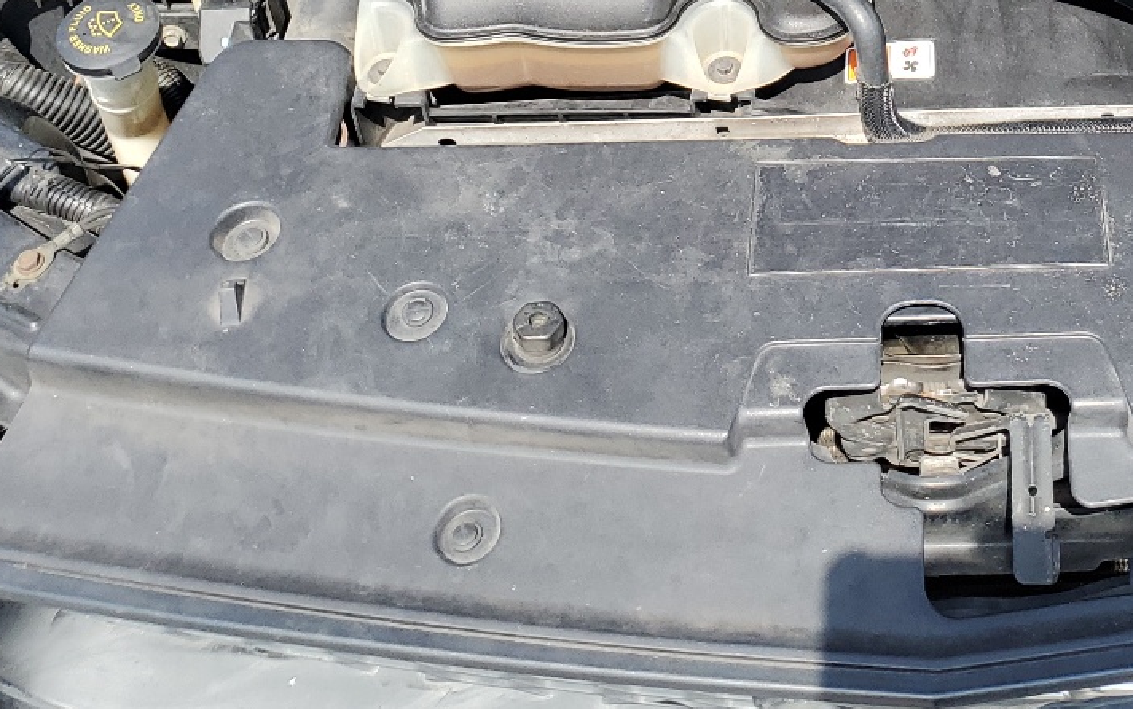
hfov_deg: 32.0
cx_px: 921
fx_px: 1915
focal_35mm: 62
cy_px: -193
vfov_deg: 19.5
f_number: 1.5
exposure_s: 1/909
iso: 50
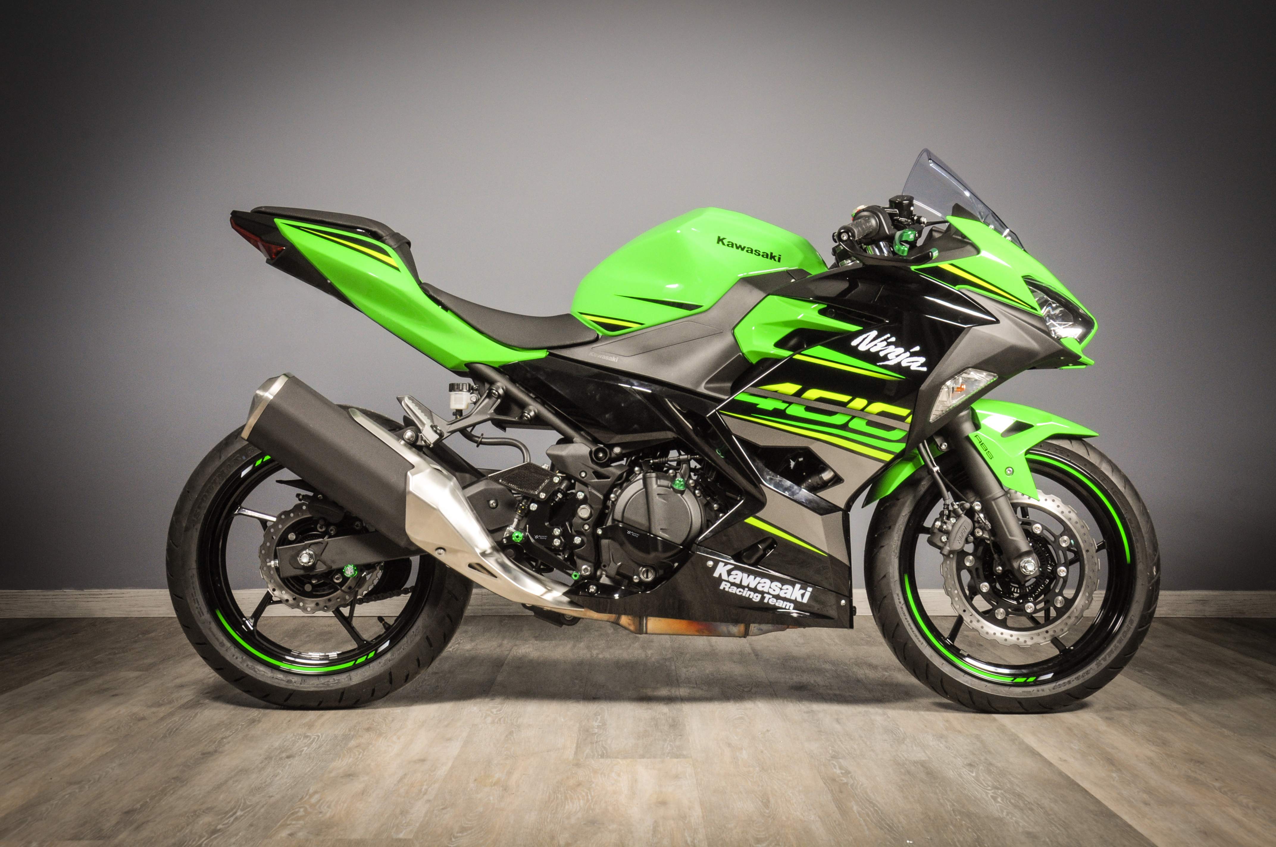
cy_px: 424
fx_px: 1646
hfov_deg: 42.4
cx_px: 638
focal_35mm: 46
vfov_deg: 28.9
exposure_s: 1/8
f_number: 16
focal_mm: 31
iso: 500
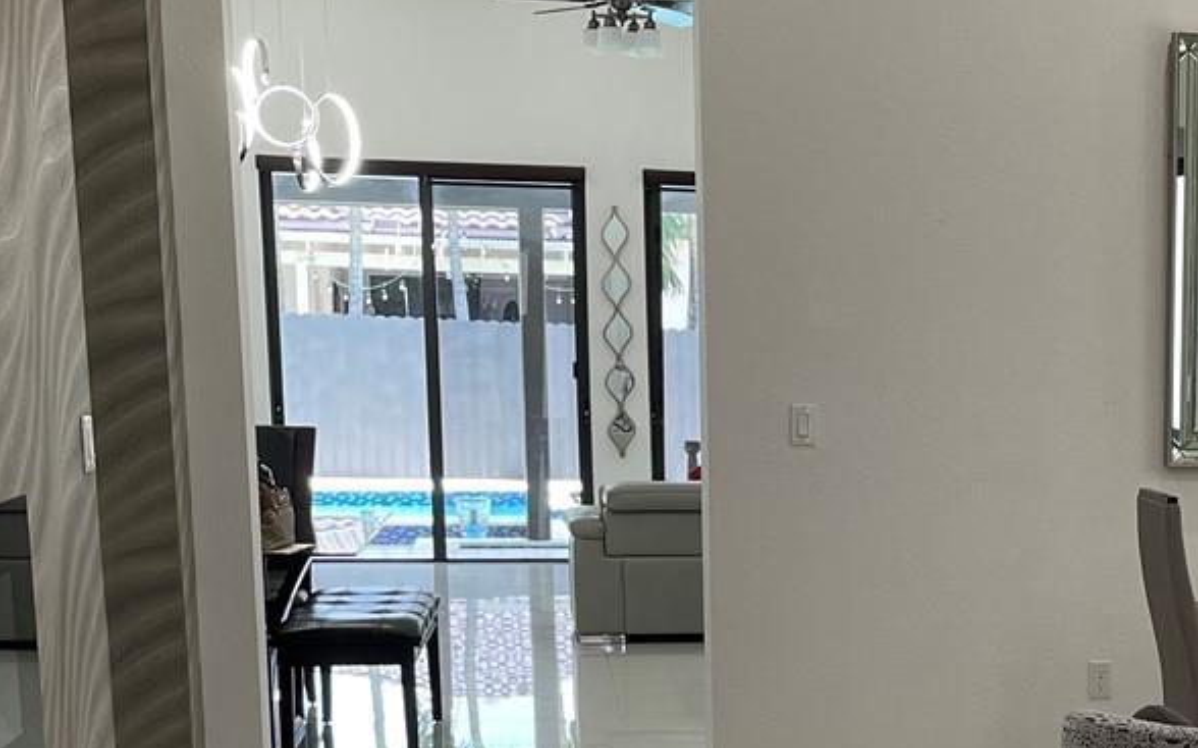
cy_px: 809
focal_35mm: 75
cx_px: 1184
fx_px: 2448
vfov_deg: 16.9
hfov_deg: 26.1
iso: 80
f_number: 1.6
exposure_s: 1/120
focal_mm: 5.1
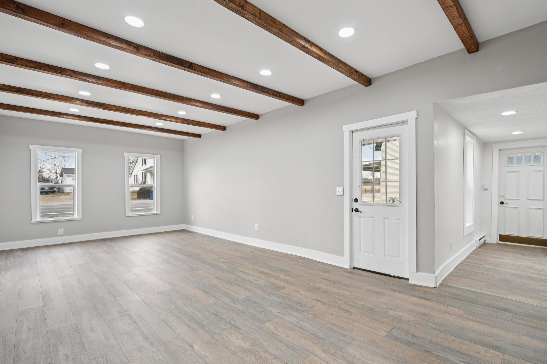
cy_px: 190
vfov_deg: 70.3
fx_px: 258
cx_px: 285
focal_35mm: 17
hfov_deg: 93.3
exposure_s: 1/45
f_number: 4
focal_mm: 14
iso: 400
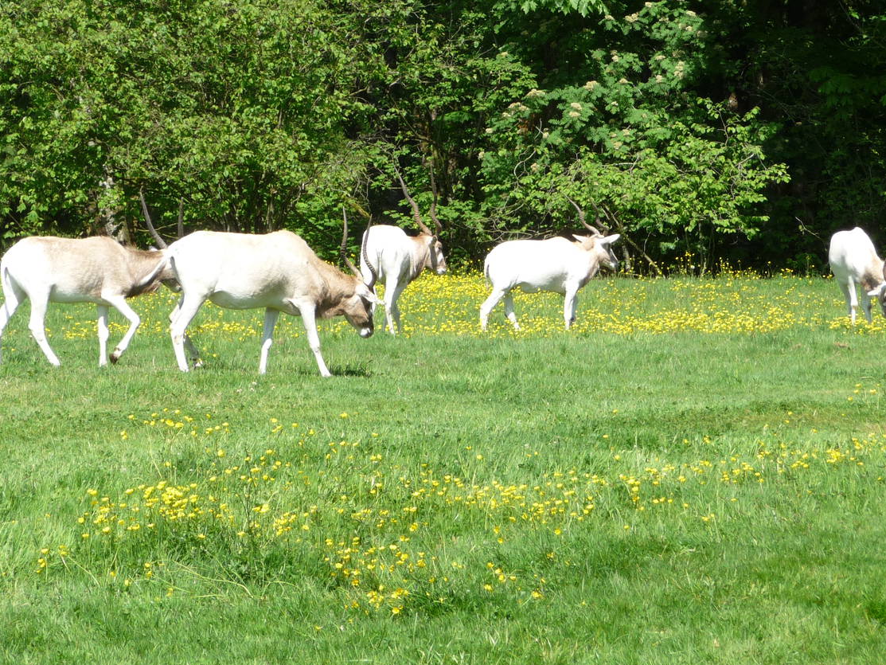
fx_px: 4121
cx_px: 458
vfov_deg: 9.2
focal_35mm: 161
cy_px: 191
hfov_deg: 12.3
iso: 100
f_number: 4.7
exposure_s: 1/320
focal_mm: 19.1
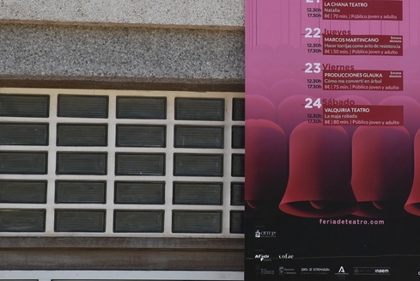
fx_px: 3385
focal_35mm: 290
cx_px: 354
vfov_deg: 4.7
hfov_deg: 7.1
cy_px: 66
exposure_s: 1/250
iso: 360
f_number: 8
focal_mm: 105
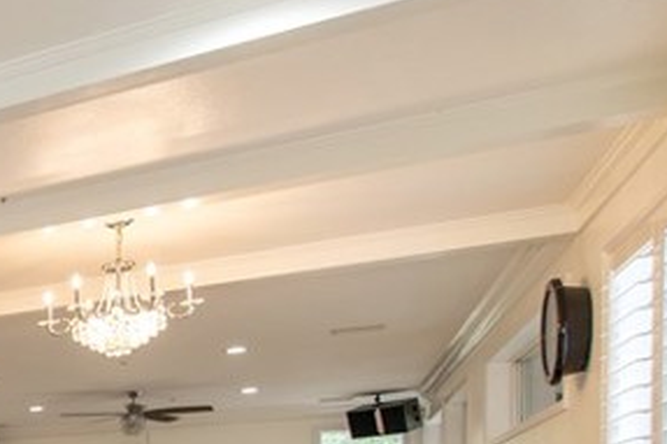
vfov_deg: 24.1
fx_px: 926
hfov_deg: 25.6
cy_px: 552
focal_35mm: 50
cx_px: -404
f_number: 4
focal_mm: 14
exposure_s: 1/60
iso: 400
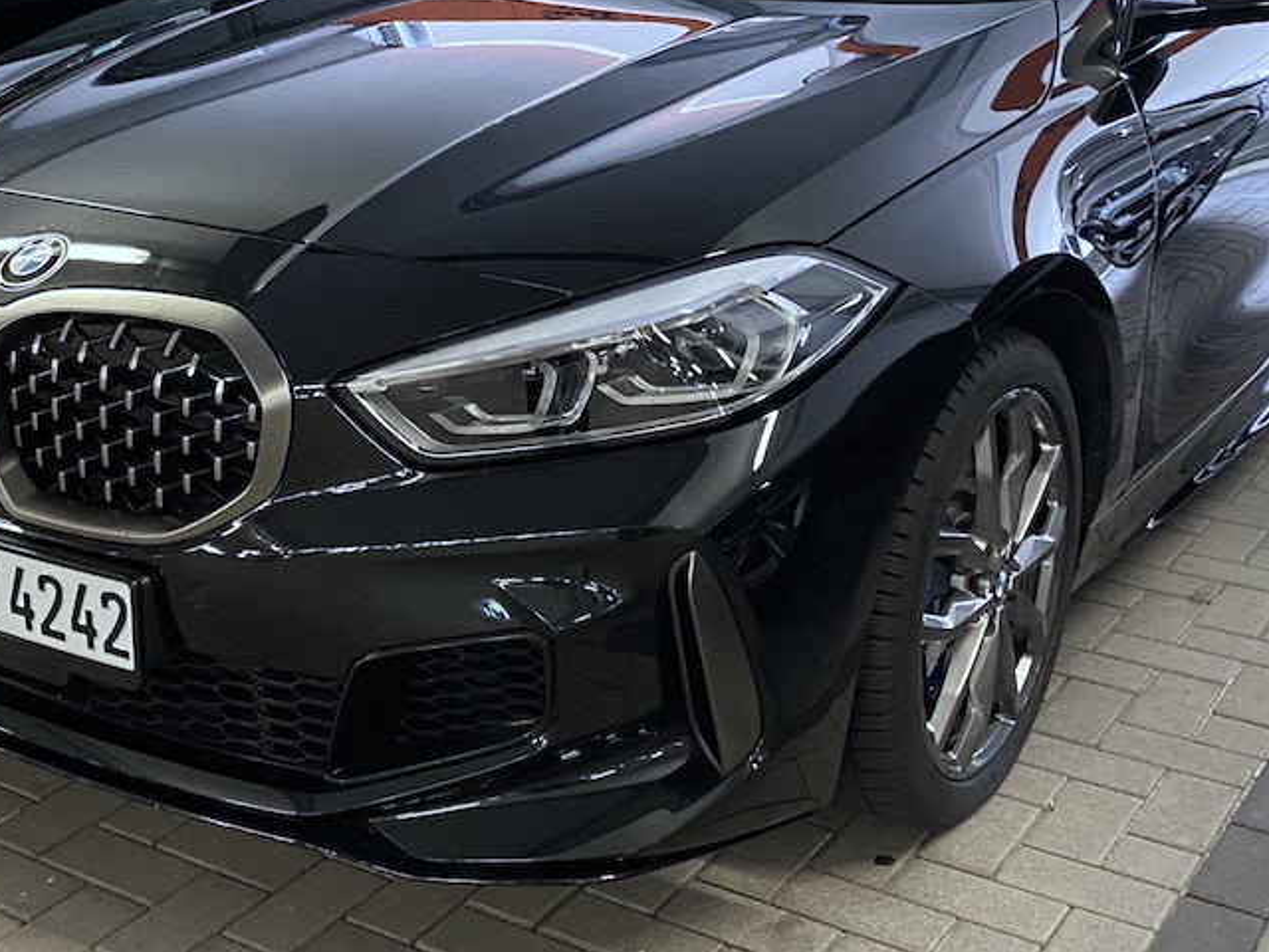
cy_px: 335
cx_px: 543
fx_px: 1906
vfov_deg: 27.9
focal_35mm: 52
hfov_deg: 36.7
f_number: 1.8
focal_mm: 4.25
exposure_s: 1/33
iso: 400
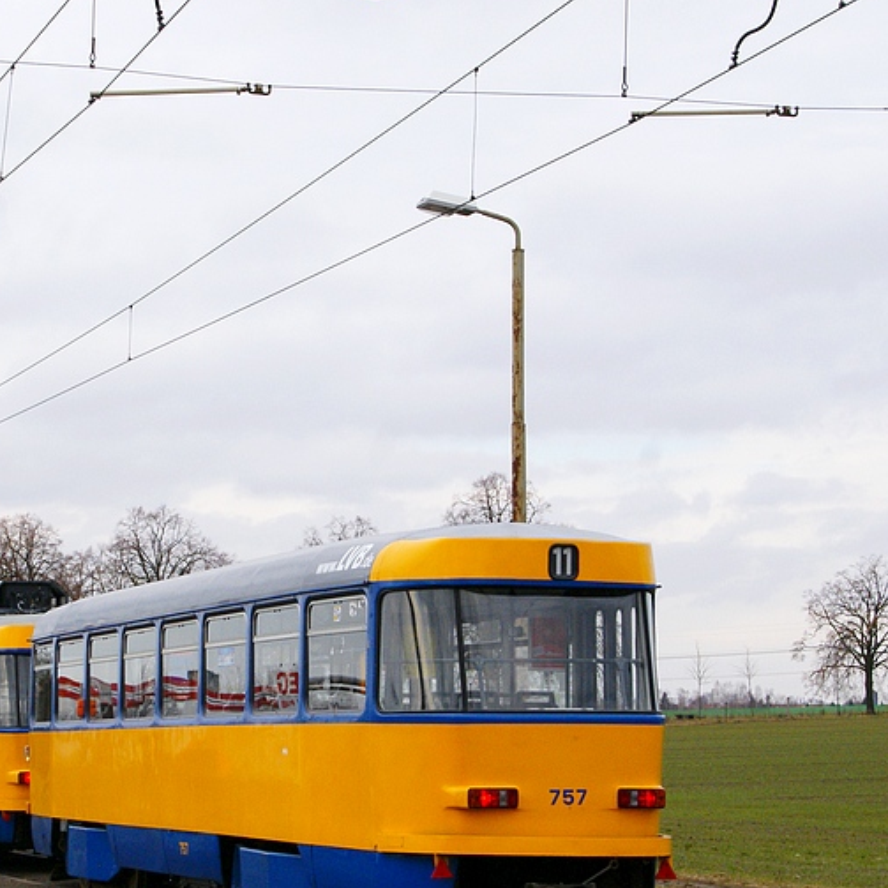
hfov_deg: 16.7
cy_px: 479
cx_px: 238
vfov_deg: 16.7
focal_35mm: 104
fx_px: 3018
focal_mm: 40
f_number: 13
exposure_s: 1/250
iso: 400
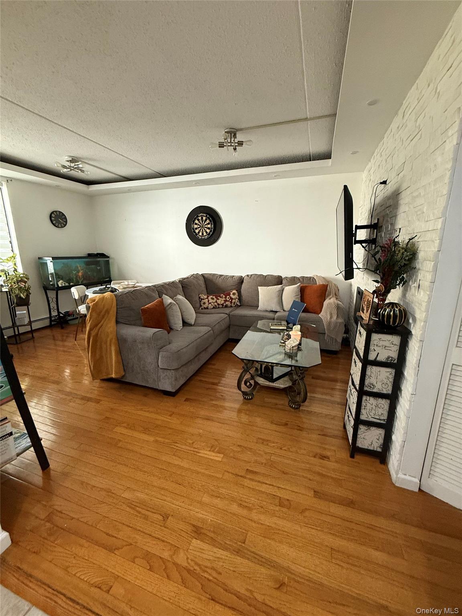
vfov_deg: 102.1
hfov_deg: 85.7
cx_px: 231
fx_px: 249
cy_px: 308
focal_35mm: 14
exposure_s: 1/60
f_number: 2.2
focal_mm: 2.22
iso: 320
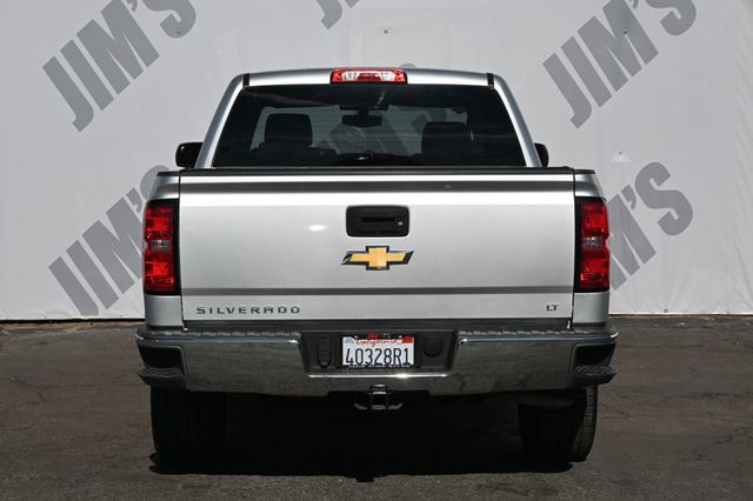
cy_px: 250
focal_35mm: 75
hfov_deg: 27.0
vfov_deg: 18.2
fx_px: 1568
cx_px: 376
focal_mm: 50
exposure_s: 1/500
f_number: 8
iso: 100
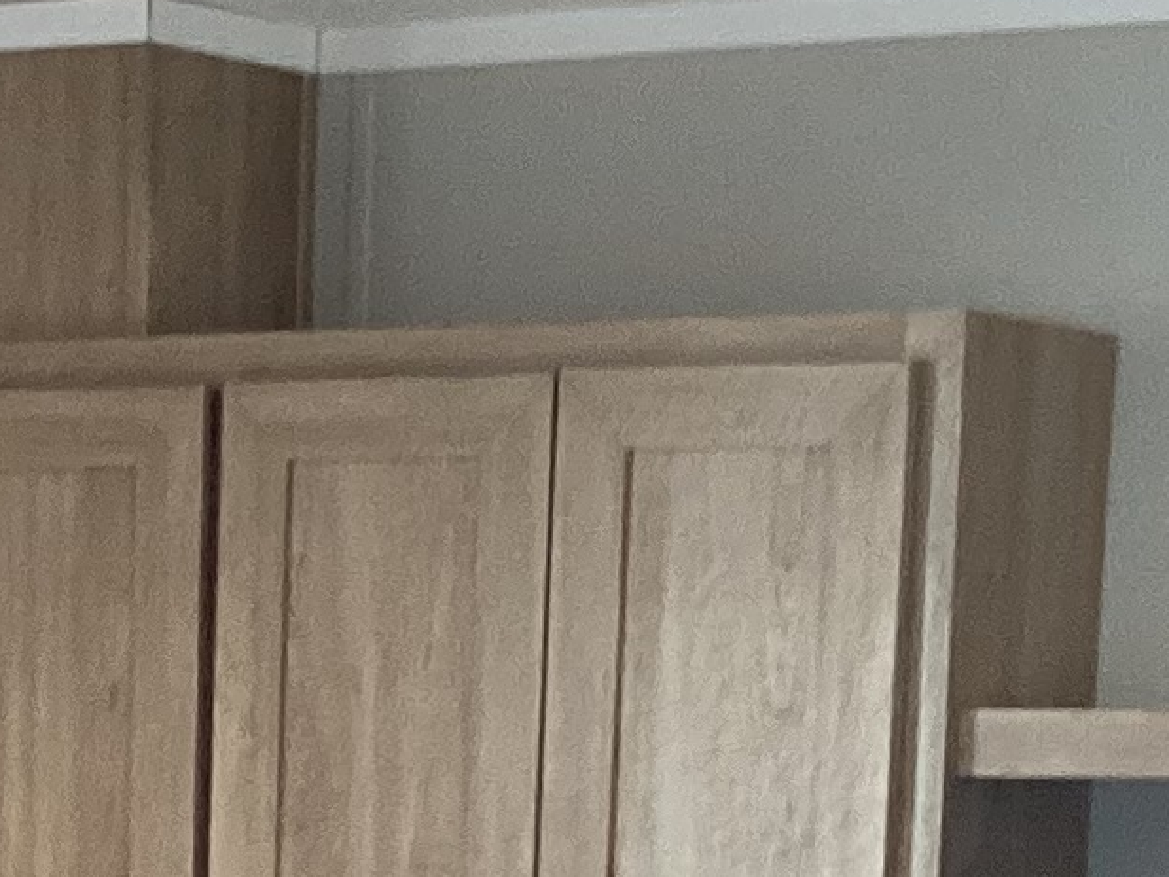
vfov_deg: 8.6
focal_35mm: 164
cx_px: -72
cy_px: 1714
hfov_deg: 11.9
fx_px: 5539
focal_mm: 3.3
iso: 160
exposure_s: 1/60
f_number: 2.4
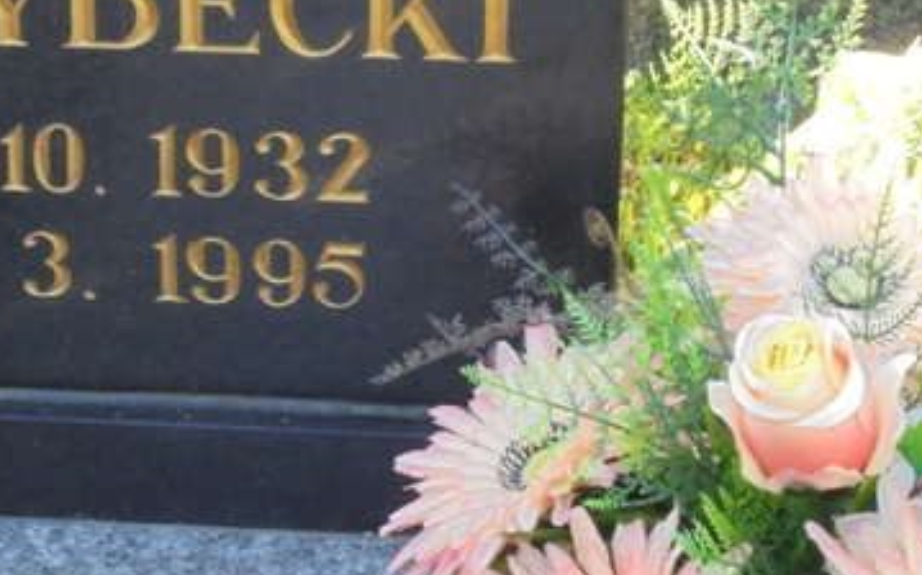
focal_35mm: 157
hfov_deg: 13.3
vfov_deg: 8.3
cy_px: 15
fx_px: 3943
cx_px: 177
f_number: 6.7
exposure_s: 1/60
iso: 200
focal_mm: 14.9
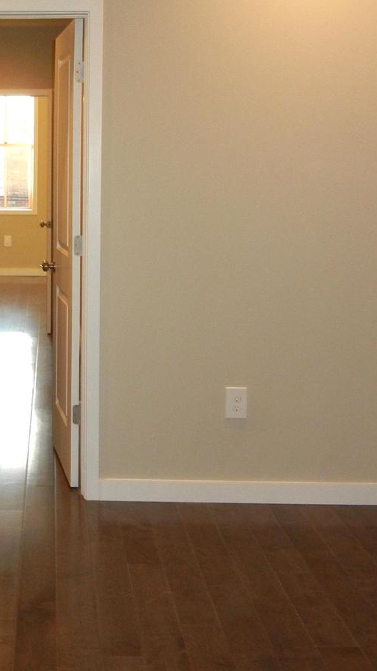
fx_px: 995
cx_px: -4
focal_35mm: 56
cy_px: 252
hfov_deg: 20.7
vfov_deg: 37.0
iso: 200
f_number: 3.5
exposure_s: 1/30
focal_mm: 5.4
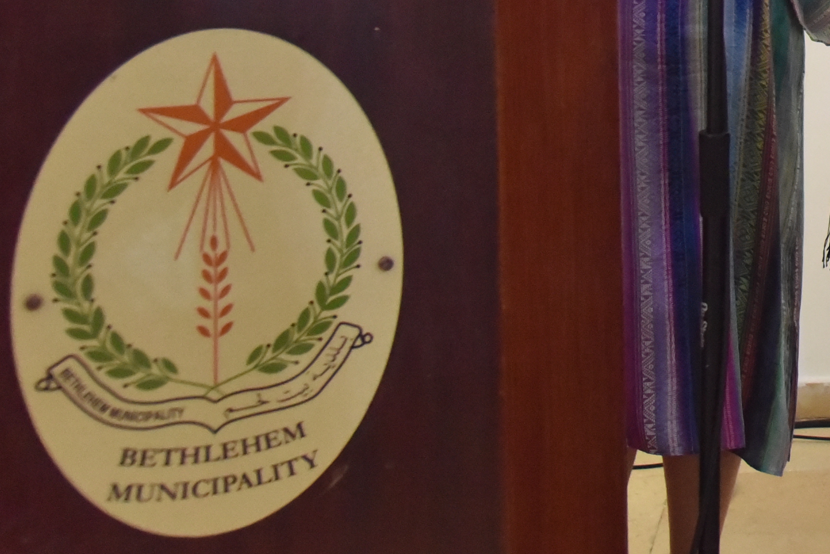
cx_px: 1120
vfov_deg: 14.5
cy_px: -176
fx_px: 2075
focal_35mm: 90
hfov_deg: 20.4
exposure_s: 1/100
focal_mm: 30
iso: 3200
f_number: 5
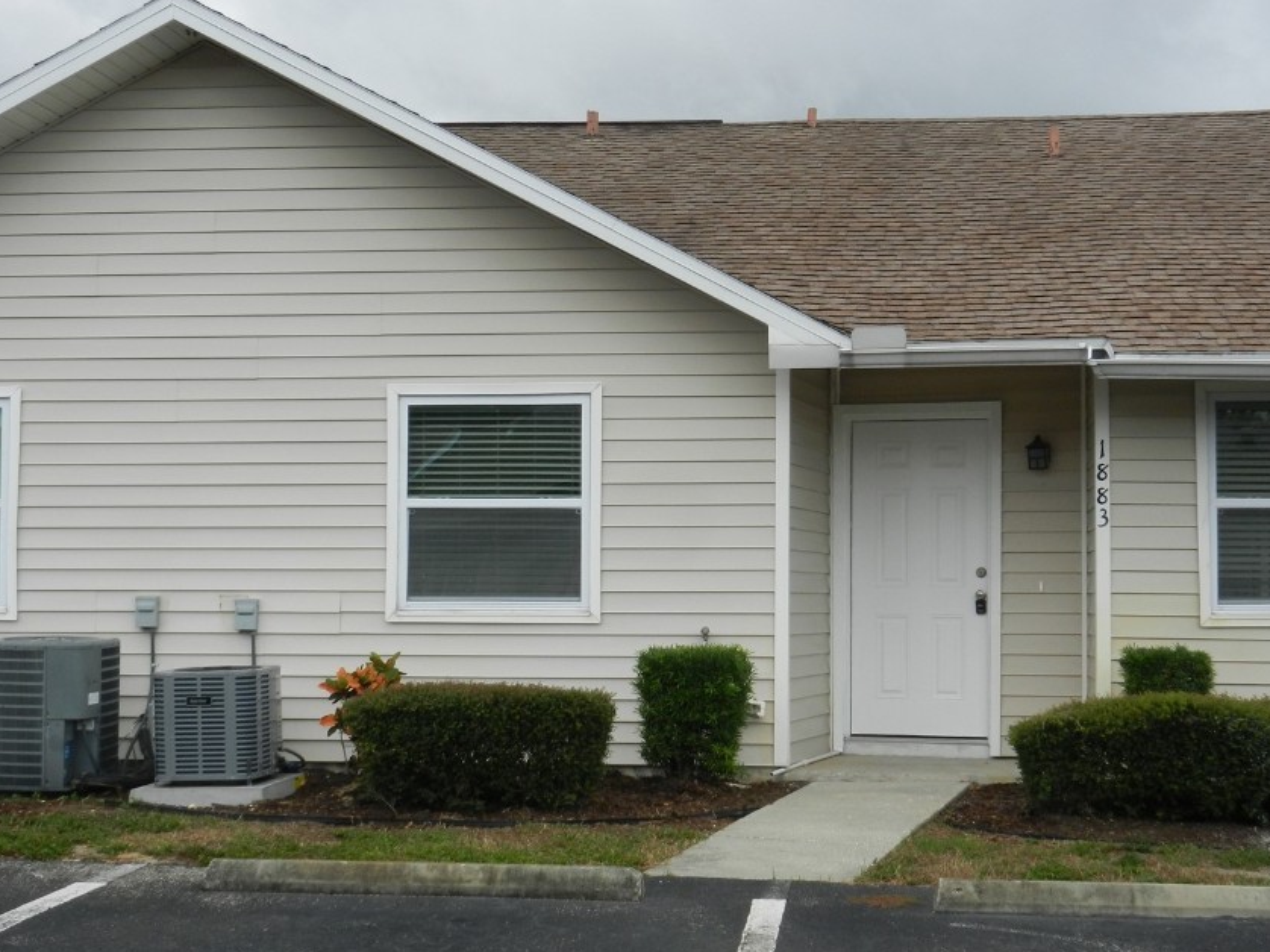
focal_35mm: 55
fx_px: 2017
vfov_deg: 26.5
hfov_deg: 34.9
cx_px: 696
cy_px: 509
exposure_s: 1/125
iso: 160
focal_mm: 8.2
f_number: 4.2
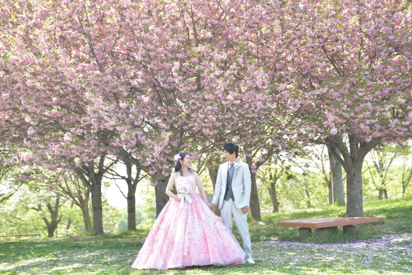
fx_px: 744
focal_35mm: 65
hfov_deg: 31.0
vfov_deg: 20.9
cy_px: 138
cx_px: 206
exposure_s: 1/200
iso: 80
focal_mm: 65
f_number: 2.8
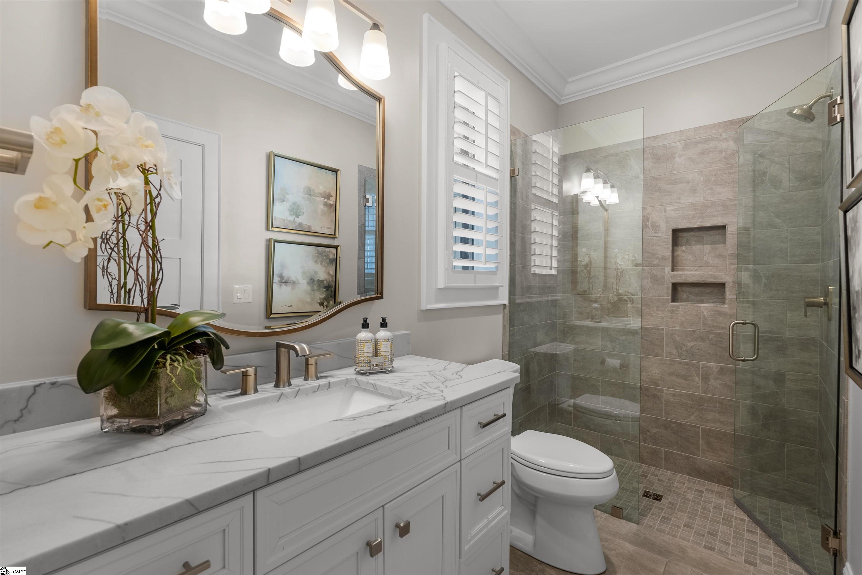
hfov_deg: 96.7
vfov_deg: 73.8
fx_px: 383
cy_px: 288
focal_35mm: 16
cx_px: 431
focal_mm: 16
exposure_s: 1/6
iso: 250
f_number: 8
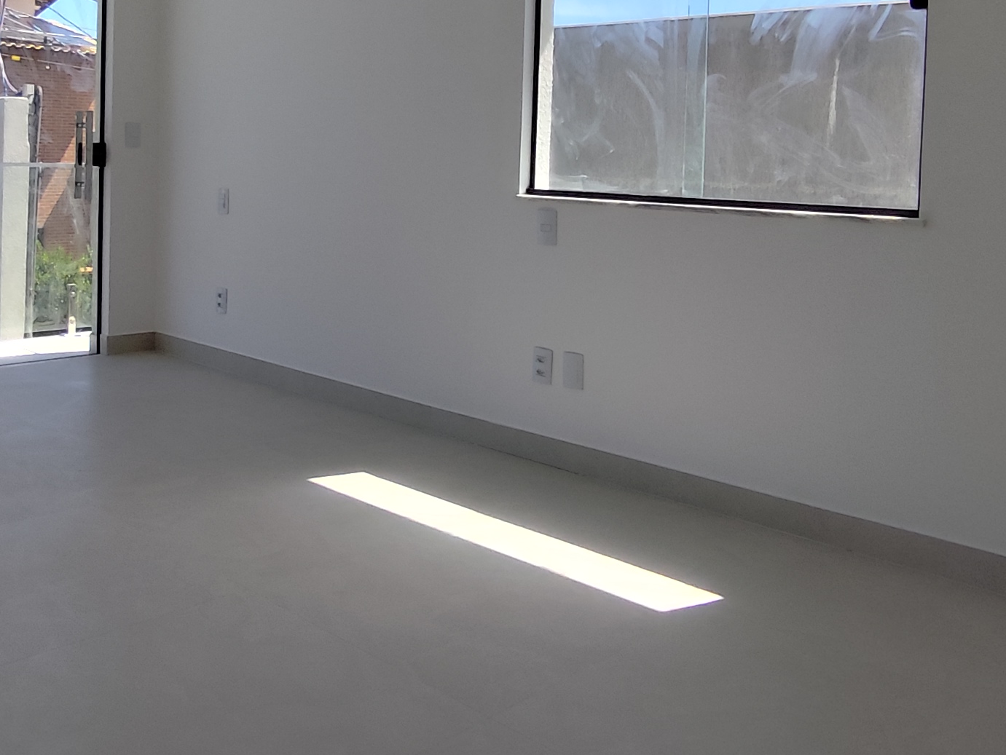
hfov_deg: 48.5
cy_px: 193
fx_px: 1105
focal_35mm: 38
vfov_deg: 36.9
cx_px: 385
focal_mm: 1.65
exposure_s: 1/1089
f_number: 2.2
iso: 50
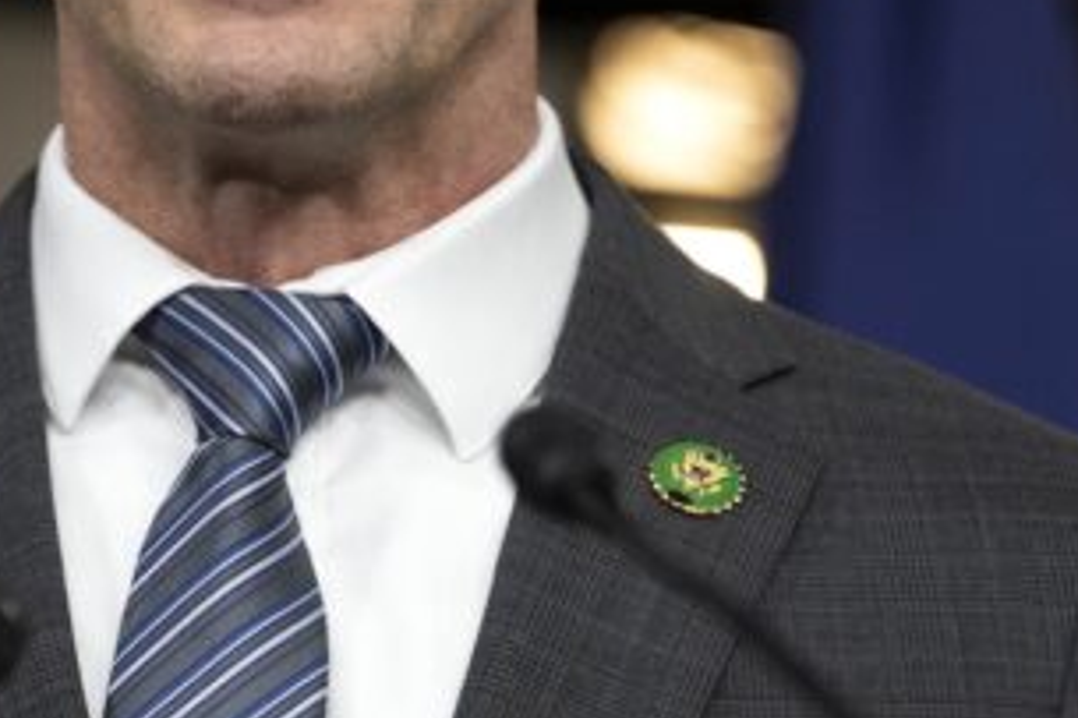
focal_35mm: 436
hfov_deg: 4.7
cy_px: 67
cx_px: 343
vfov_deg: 3.1
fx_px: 13048
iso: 2000
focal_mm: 173
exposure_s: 1/250
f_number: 3.2
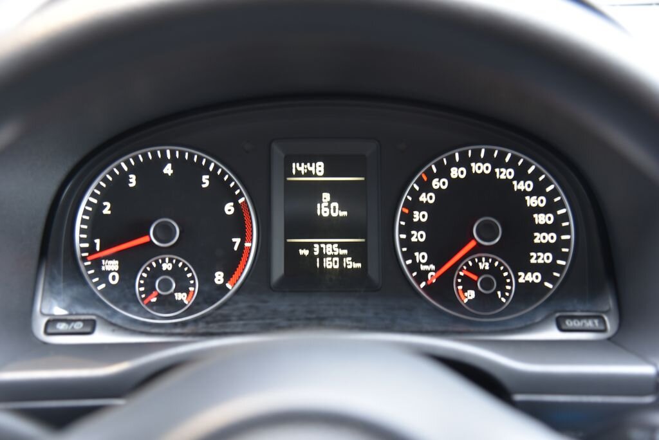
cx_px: 330
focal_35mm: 50
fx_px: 916
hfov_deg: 39.6
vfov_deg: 27.0
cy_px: 220
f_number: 4
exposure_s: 1/3
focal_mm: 50
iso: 500
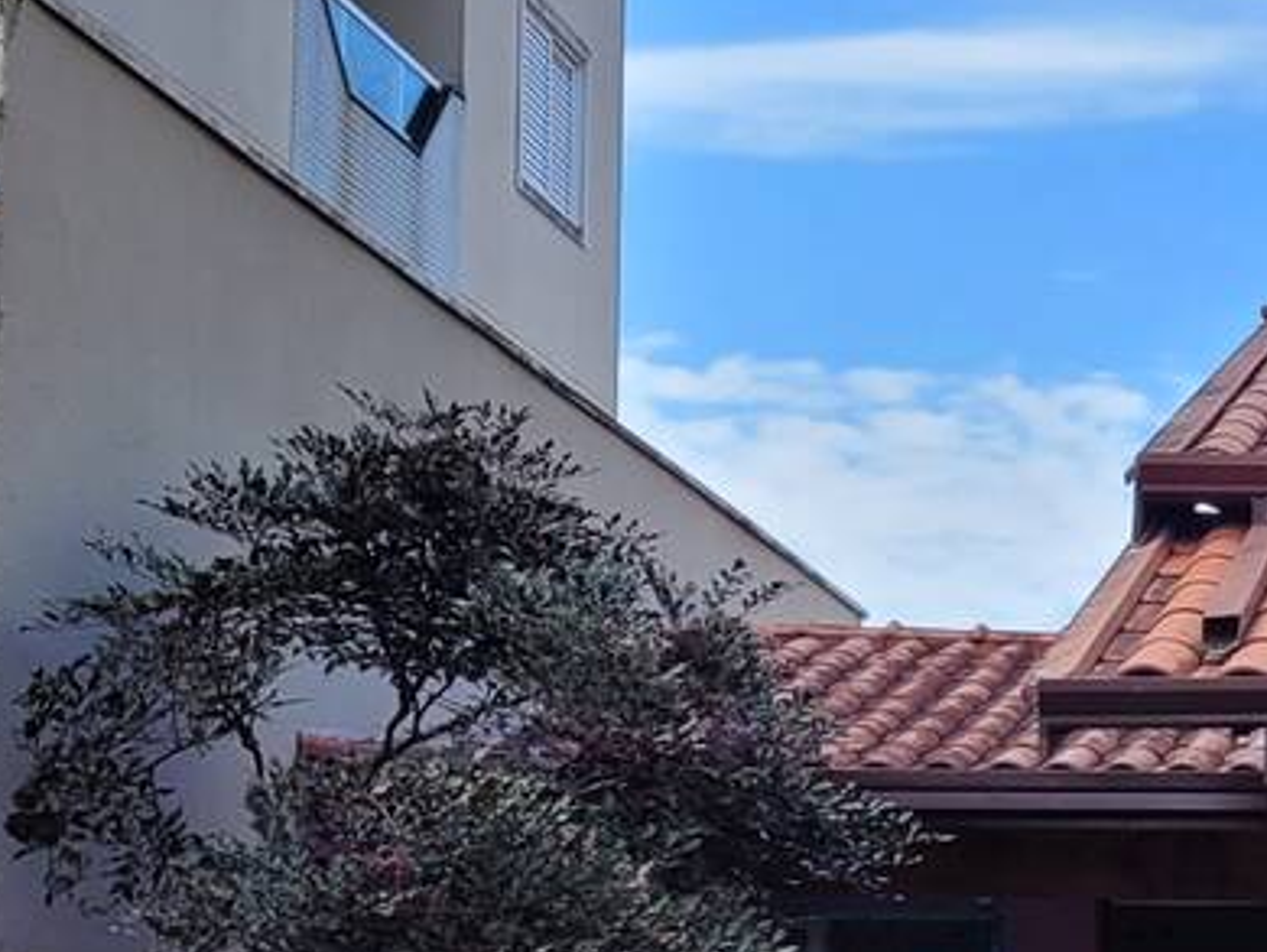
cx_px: 2004
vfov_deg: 15.2
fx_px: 3516
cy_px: 933
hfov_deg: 17.8
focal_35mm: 96
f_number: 1.8
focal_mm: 5.4
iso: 40
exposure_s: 1/1358
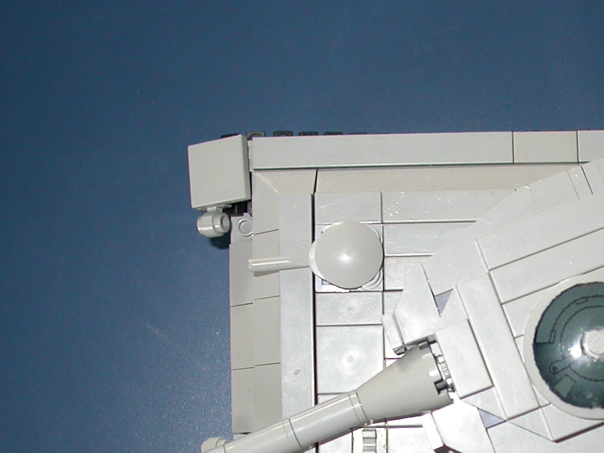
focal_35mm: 78
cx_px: 523
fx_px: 1361
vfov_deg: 18.6
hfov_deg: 24.4
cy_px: 399
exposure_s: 1/60
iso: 100
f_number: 2.6
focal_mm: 7.85
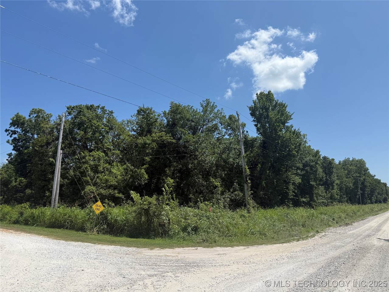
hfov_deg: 71.6
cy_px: 146
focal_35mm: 24
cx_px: 194
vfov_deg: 56.8
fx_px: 270
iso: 80
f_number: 1.78
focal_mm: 6.76
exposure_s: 1/5714
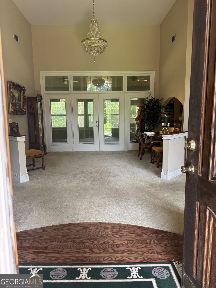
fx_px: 200
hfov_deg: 56.8
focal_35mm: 24
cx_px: 108
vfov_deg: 71.6
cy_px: 144
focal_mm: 6.76
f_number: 1.78
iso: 125
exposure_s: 1/121
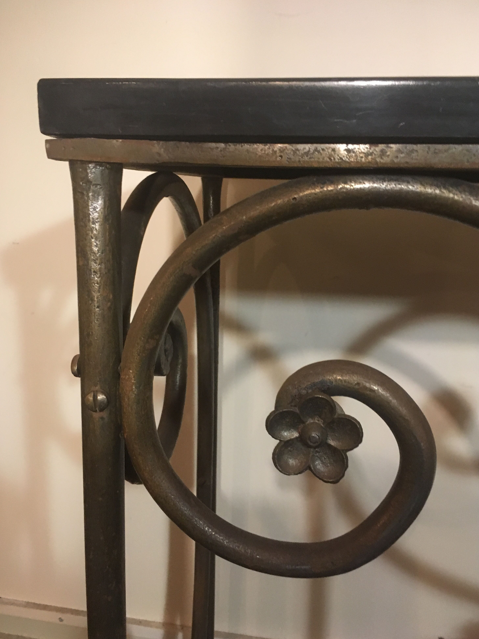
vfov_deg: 60.0
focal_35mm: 30
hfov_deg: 46.8
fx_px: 554
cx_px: 246
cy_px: 321
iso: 200
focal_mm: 4.15
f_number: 2.2
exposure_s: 1/25
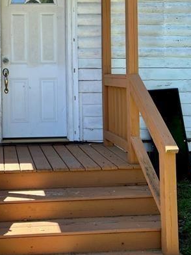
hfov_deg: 27.6
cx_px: 21
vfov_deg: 36.8
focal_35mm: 51
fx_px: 375
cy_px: 70
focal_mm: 5.7
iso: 50
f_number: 1.5
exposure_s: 1/1147
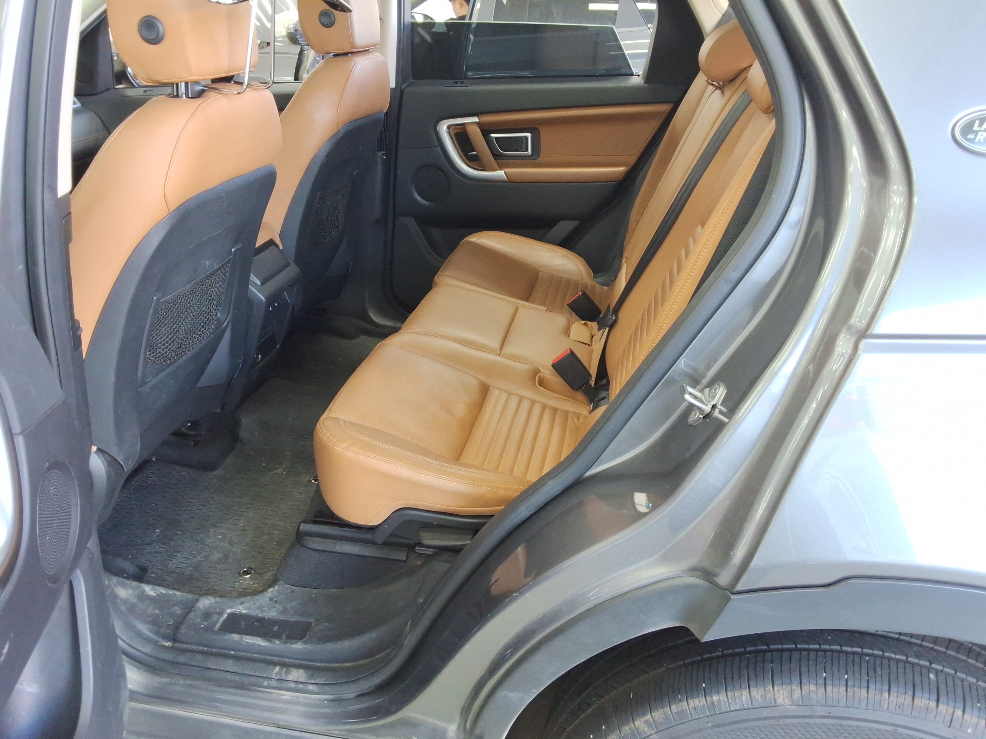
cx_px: 493
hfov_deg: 63.4
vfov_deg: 49.7
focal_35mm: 28
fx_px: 798
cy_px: 370
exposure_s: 1/40
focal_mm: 2.91
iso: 70
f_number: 1.9
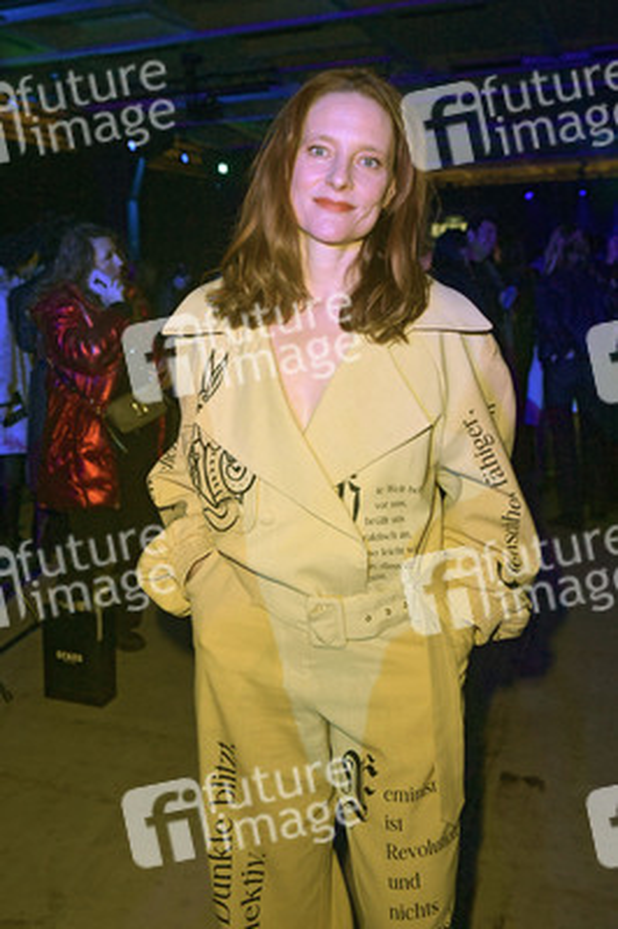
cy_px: 464
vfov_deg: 60.3
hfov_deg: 42.3
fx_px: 800
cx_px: 309
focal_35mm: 31
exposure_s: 1/160
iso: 2000
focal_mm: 31
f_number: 5
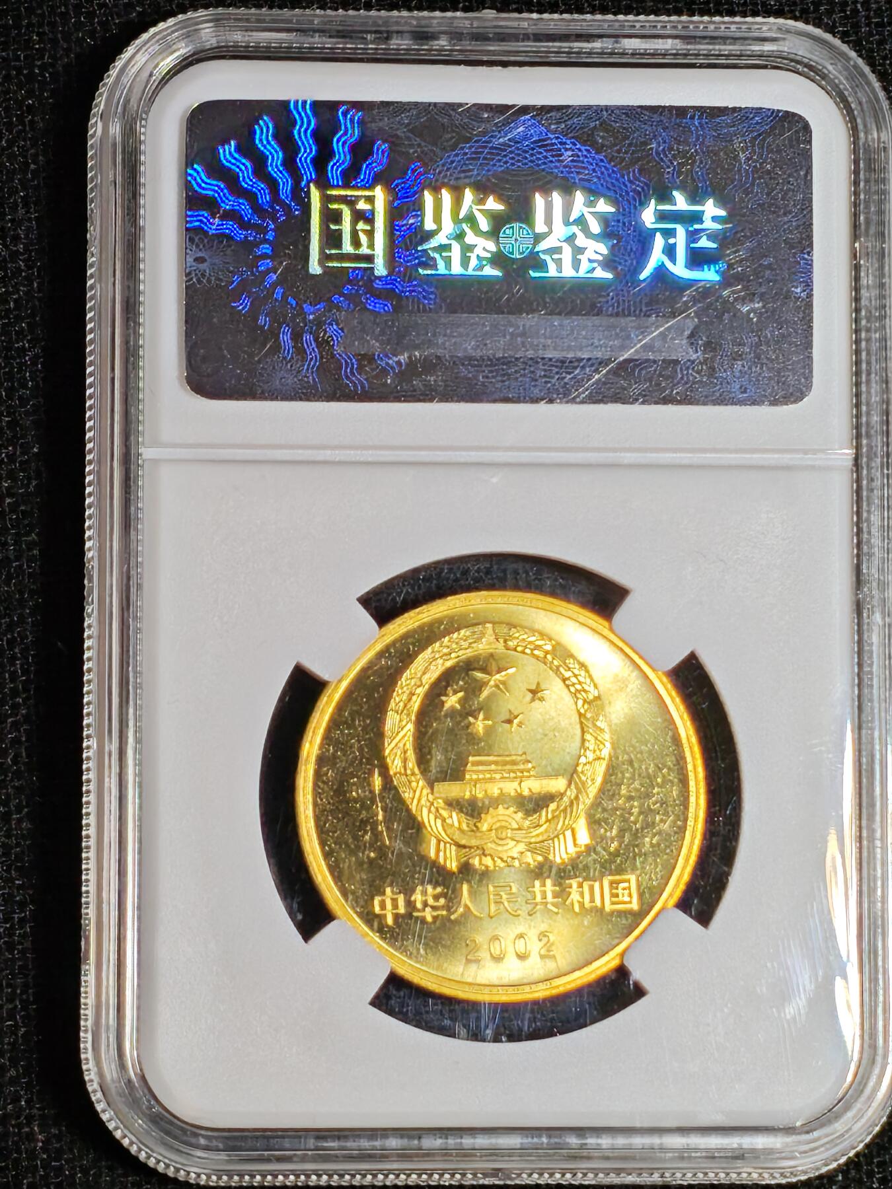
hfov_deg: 12.2
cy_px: 594
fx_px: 4157
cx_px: 446
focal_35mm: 121
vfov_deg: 16.3
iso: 50
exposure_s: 1/1800
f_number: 1.5
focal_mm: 4.94
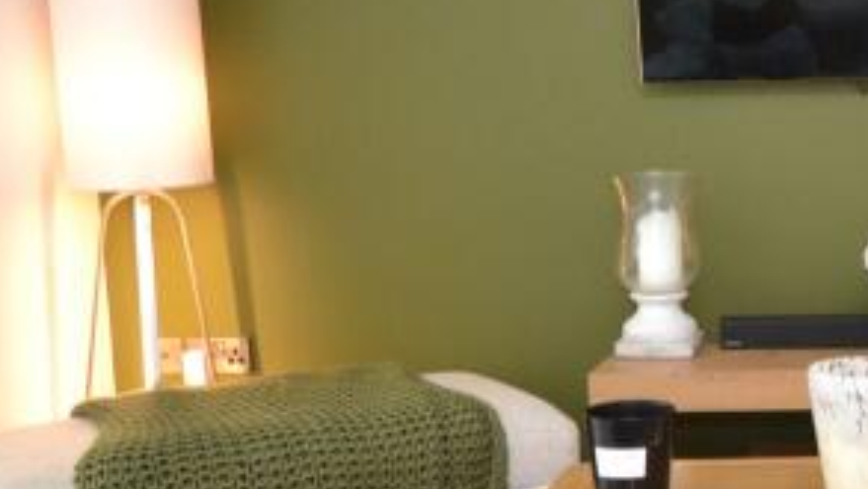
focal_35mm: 55
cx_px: 927
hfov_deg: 33.5
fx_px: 1266
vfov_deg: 21.8
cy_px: 236
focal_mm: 10
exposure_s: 1/60
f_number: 3.5
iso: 800
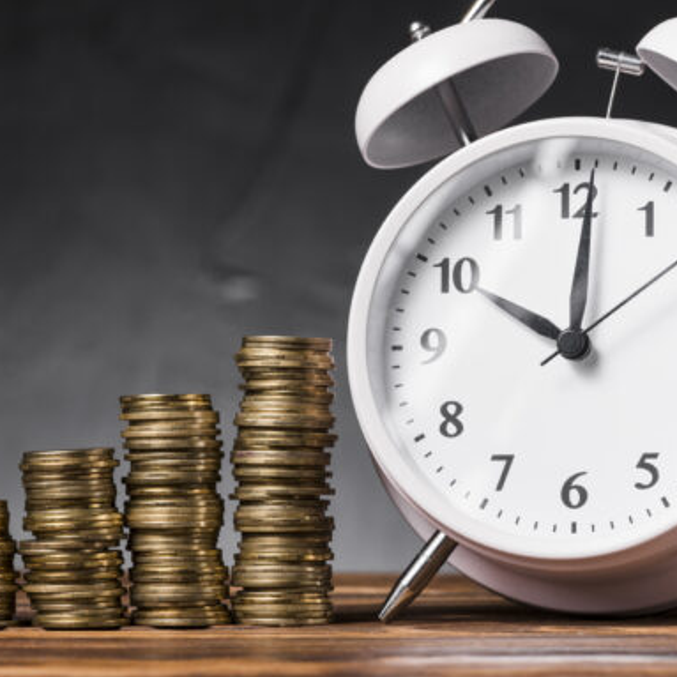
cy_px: 254
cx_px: 244
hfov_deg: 9.8
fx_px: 3961
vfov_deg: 9.8
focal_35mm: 179
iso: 160
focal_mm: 105
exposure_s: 1/160
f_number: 11
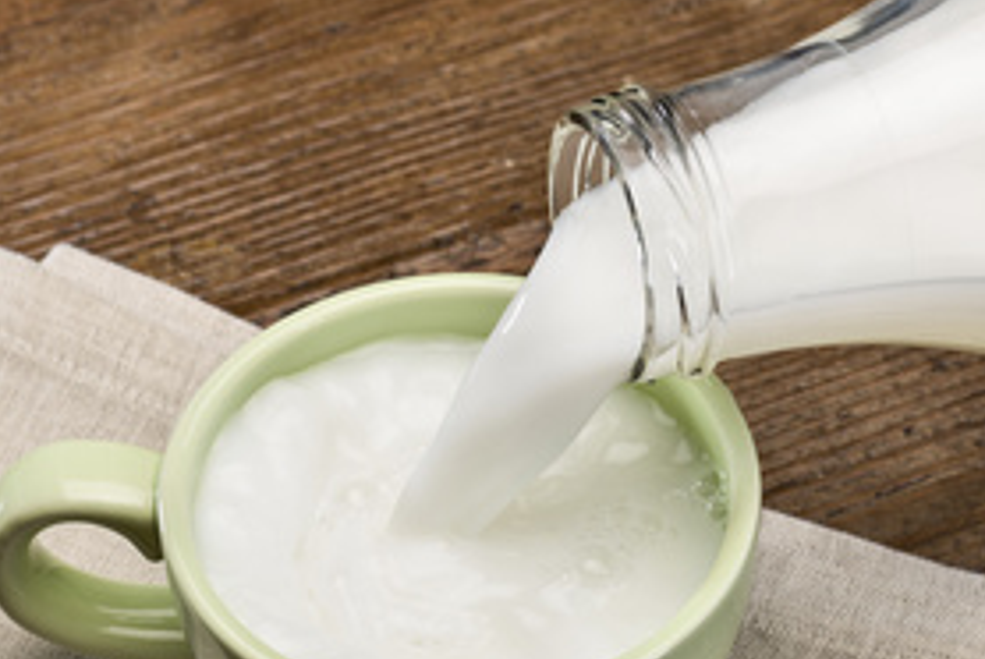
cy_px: 466
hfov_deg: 12.8
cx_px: 606
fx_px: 4382
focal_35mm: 160
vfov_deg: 8.6
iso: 100
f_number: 16
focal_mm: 105
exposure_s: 1/125
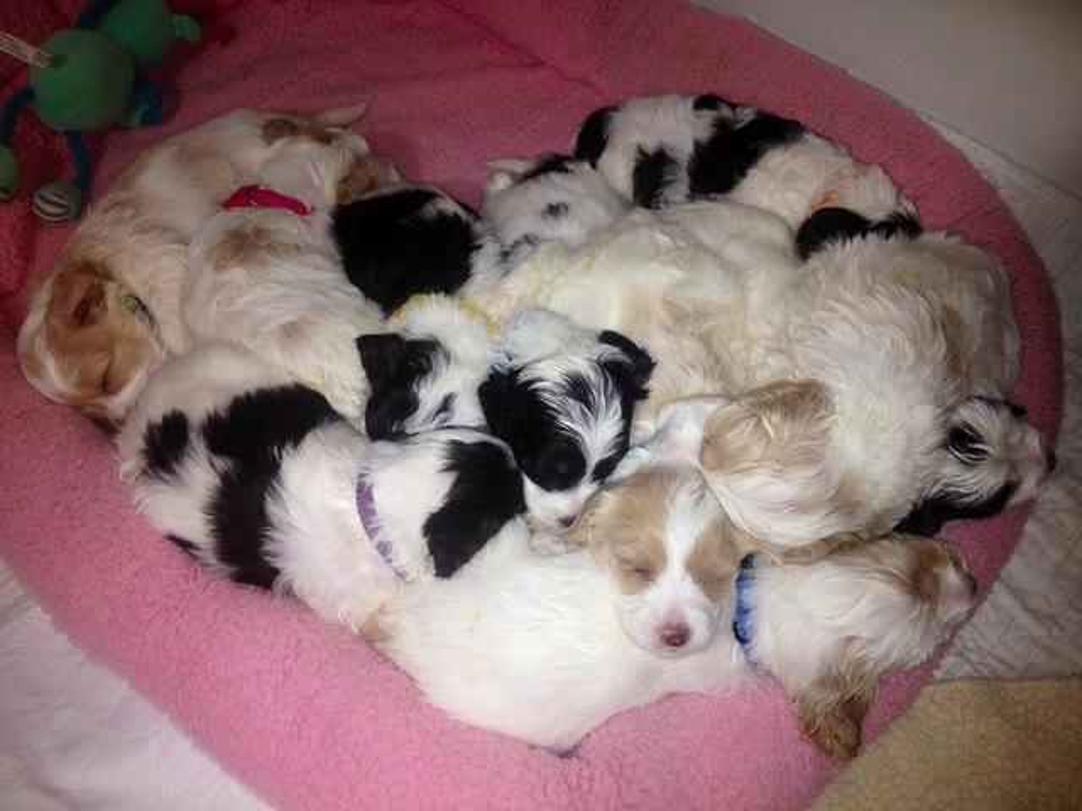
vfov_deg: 40.7
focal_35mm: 35
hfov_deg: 52.6
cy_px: 406
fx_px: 1094
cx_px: 541
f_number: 2.4
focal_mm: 4.28
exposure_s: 1/20
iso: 50
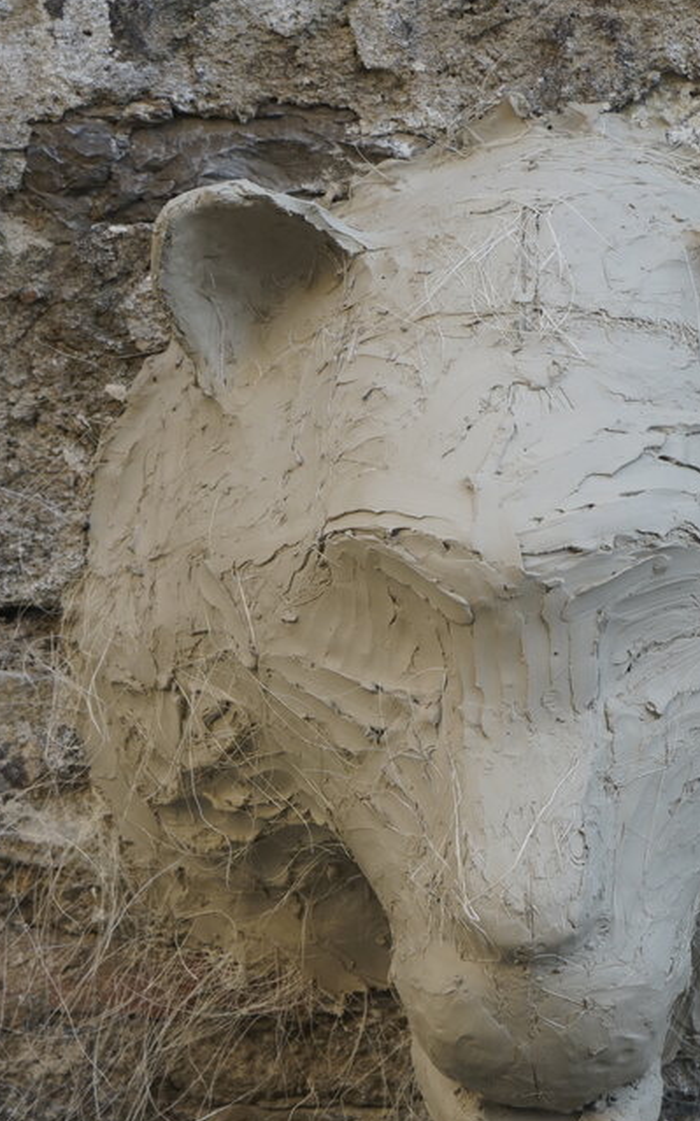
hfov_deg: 9.8
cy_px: 625
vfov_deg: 15.6
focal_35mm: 134
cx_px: 498
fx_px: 4093
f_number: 5.6
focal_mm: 70
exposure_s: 1/160
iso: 320
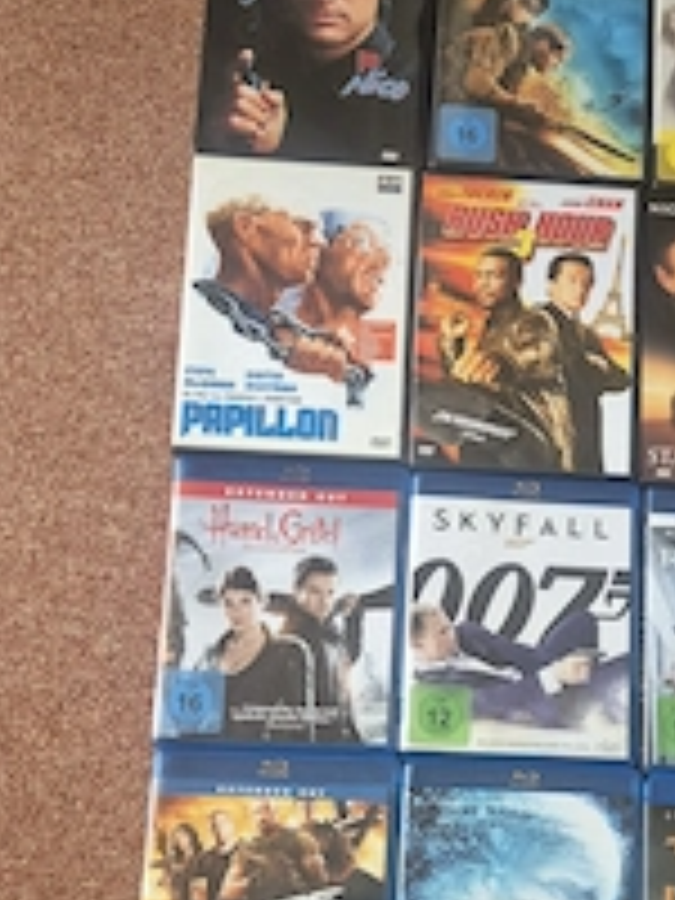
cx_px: 522
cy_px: 706
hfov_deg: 30.9
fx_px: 1196
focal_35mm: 46
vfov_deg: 39.8
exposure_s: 1/100
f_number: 1.8
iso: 640
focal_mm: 5.4
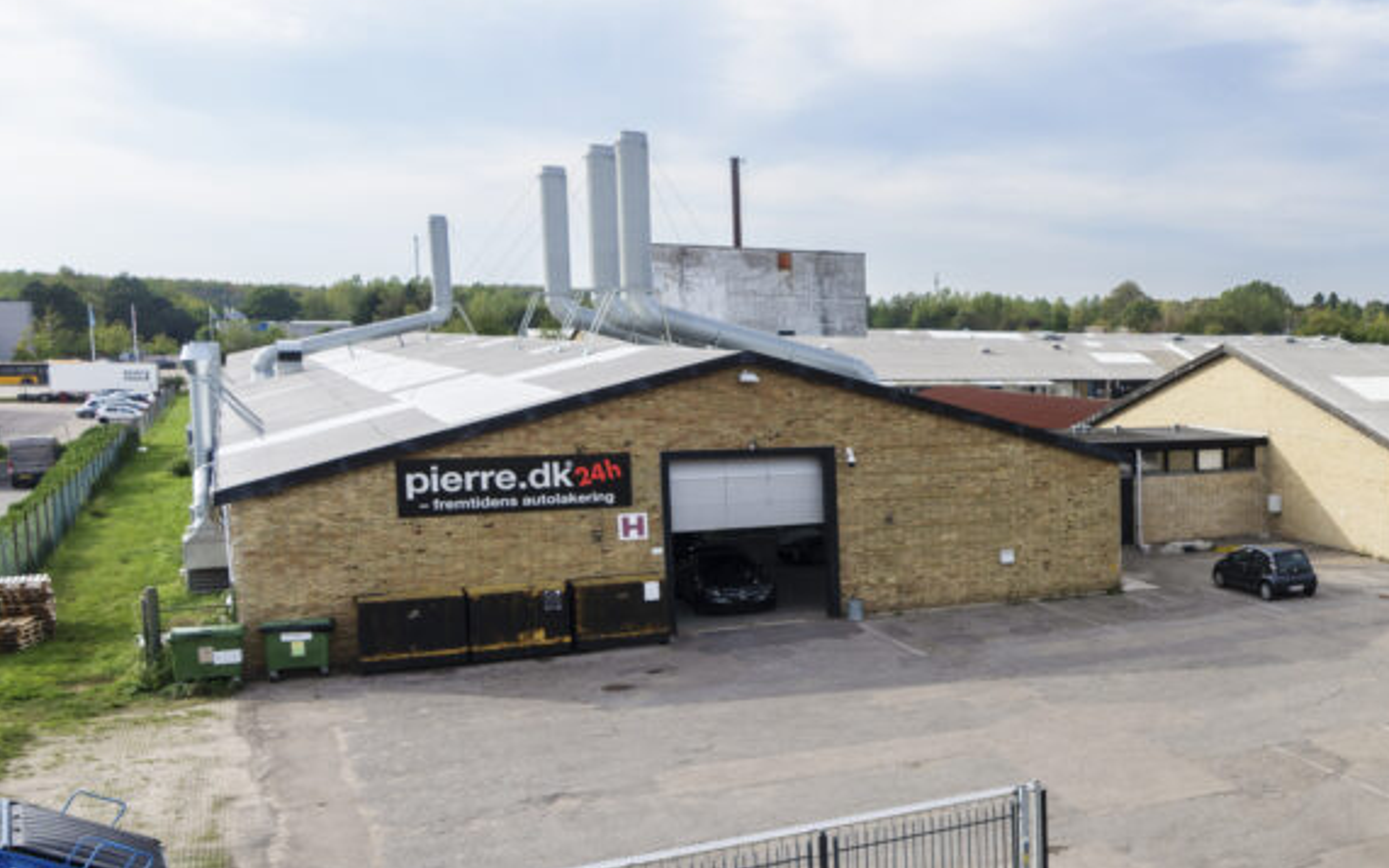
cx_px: 1362
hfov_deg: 44.5
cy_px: 495
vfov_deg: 33.5
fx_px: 1439
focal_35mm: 38
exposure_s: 1/500
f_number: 5
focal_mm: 16
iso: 100
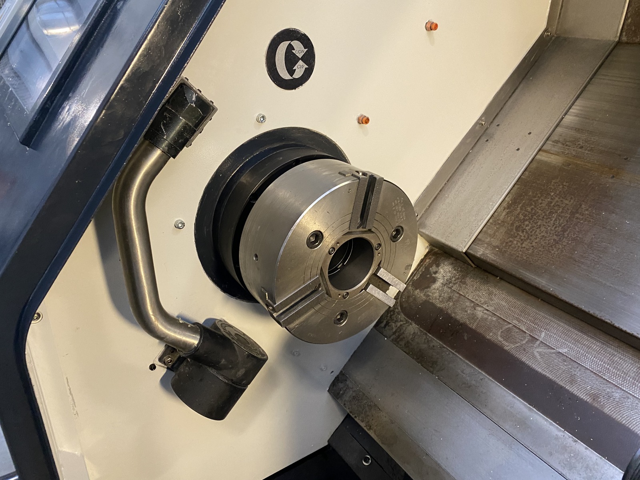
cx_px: 320
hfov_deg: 67.3
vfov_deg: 53.1
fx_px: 481
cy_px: 240
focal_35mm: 26
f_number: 1.8
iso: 400
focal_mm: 4.25
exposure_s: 1/33
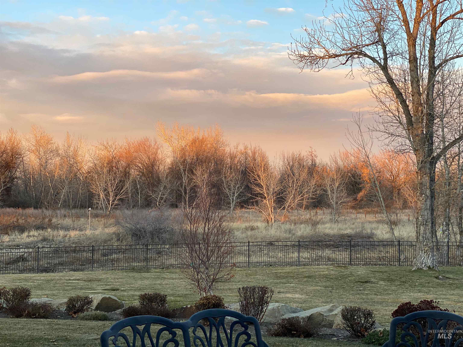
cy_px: 174
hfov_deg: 36.8
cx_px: 232
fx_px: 696
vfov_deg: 28.0
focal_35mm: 52
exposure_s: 1/122
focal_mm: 6
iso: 32
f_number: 2
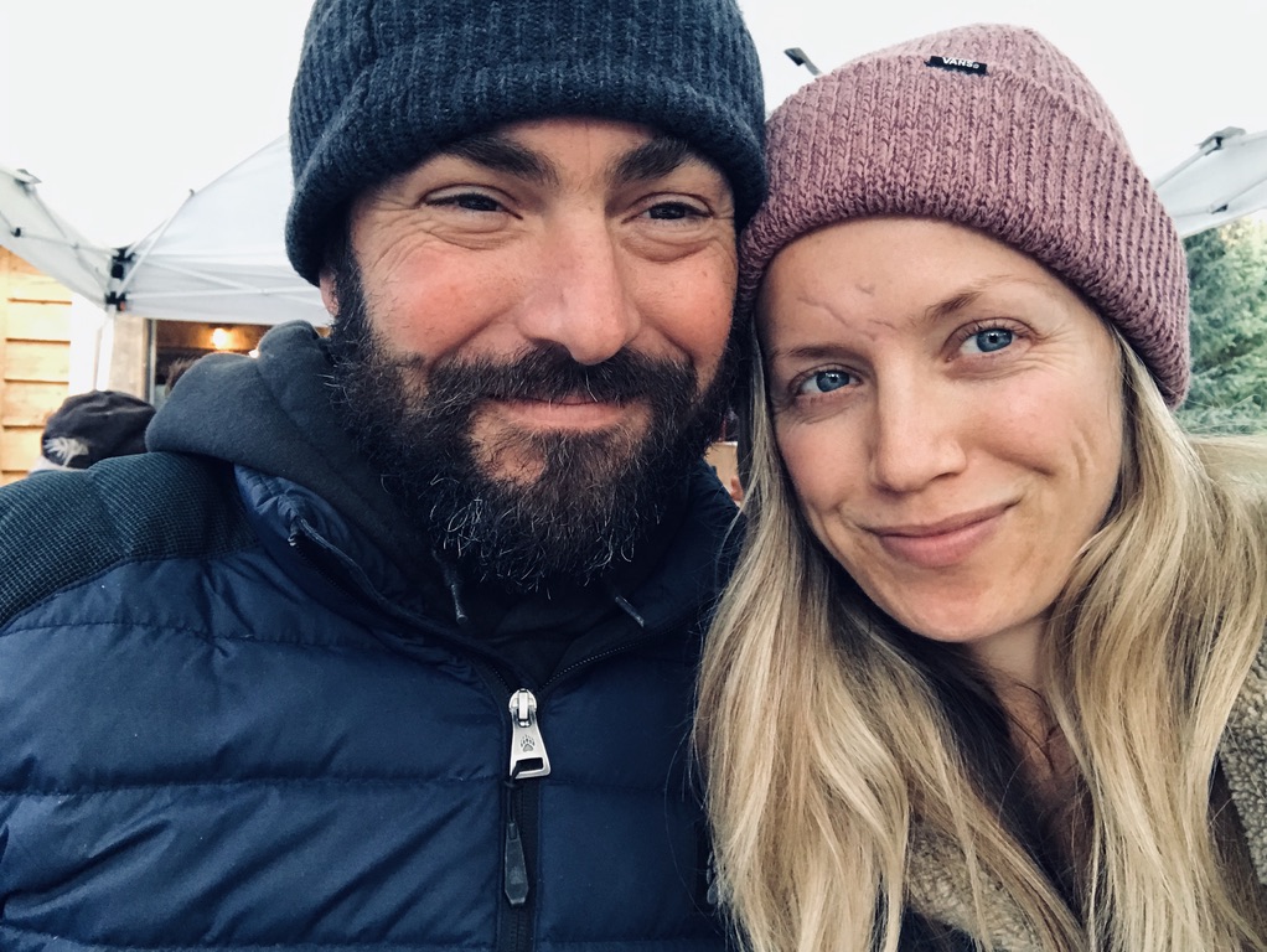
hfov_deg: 56.8
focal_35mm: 32
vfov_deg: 44.2
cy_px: 476
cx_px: 634
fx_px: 1172
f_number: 2.2
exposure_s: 1/30
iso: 64
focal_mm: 2.87
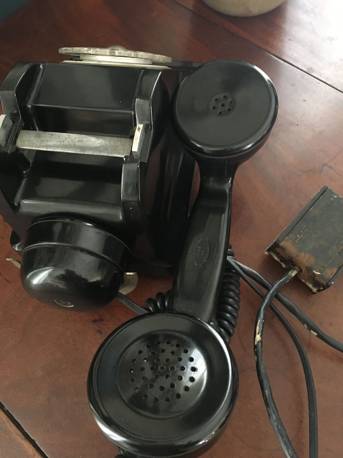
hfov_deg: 48.2
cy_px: 229
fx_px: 383
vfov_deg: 61.7
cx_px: 172
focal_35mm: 29
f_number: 2.2
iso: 400
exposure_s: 1/17
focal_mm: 4.15
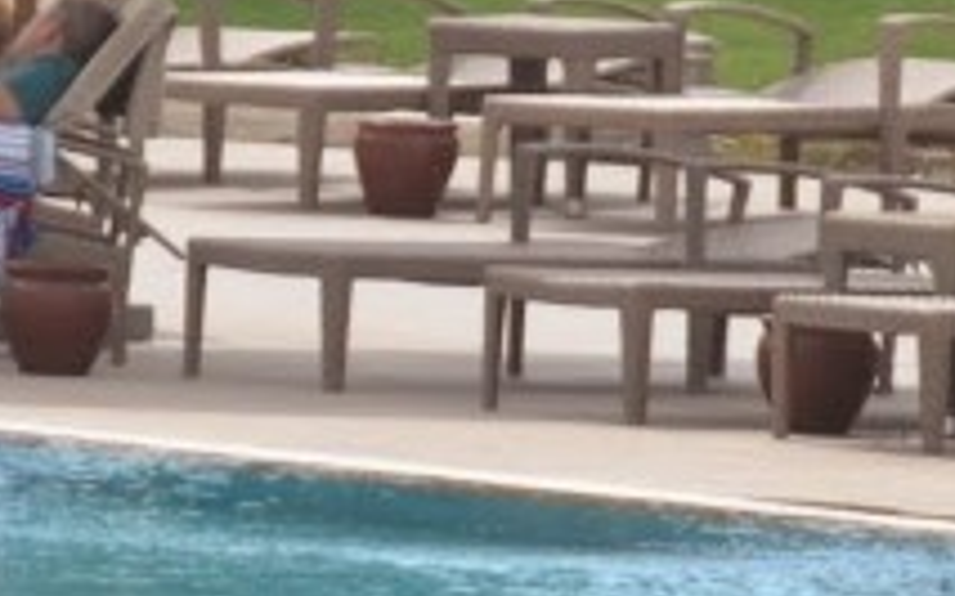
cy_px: 291
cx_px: 312
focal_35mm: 1236
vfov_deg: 1.1
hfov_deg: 1.7
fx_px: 32161
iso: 200
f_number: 5.6
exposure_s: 1/800
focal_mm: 150
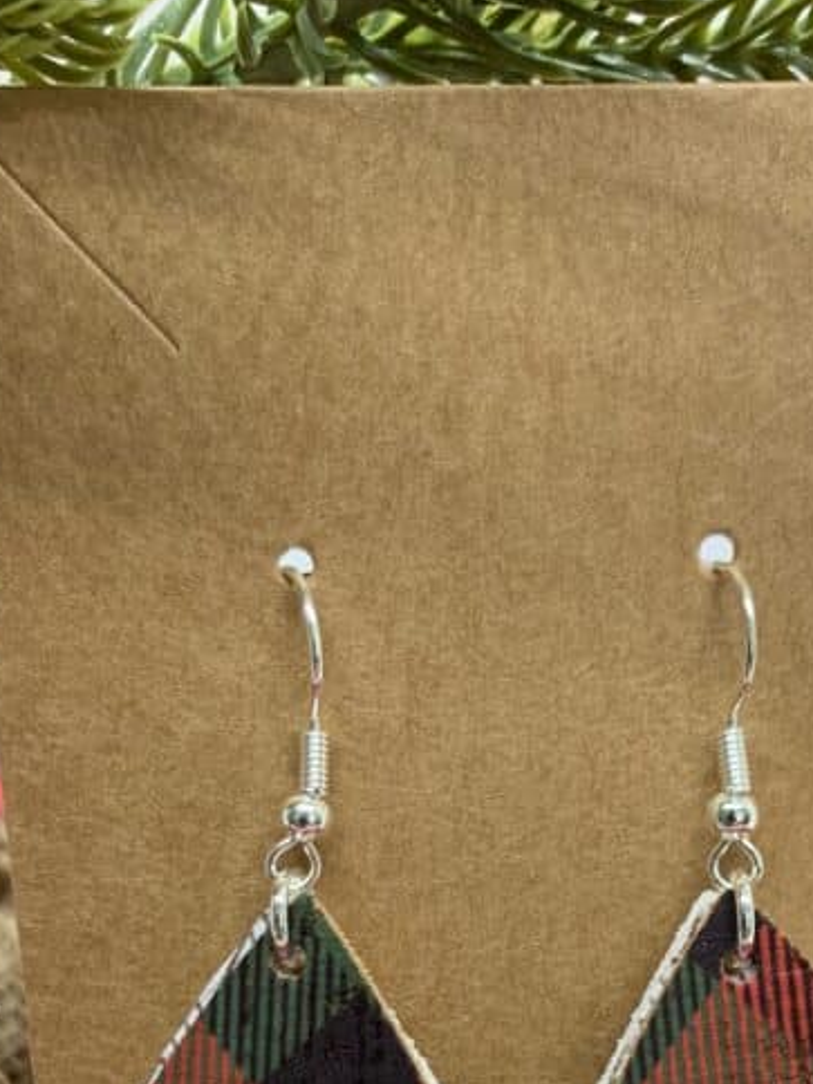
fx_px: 1722
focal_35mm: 55
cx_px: 504
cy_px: 1057
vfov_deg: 32.4
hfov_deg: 26.5
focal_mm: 4.25
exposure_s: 1/121
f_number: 1.8
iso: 80
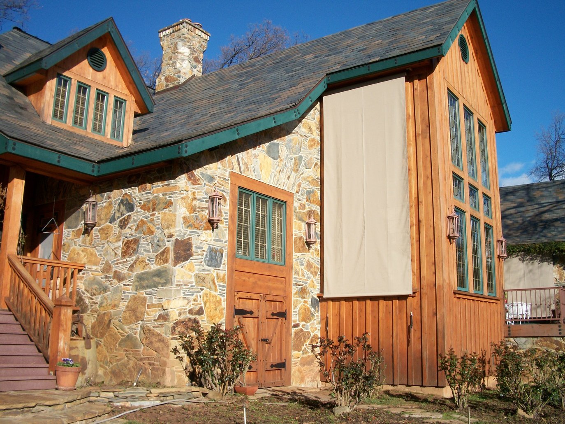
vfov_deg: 40.7
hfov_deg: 52.6
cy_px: 212
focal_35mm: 35
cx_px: 282
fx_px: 571
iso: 80
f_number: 5.6
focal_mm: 6.3
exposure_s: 1/320
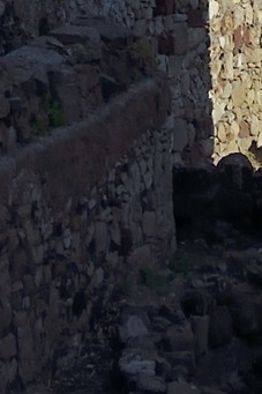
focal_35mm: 190
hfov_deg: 7.2
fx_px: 2076
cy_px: -887
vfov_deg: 8.5
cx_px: 45
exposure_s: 1/250
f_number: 13
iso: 200
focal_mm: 27
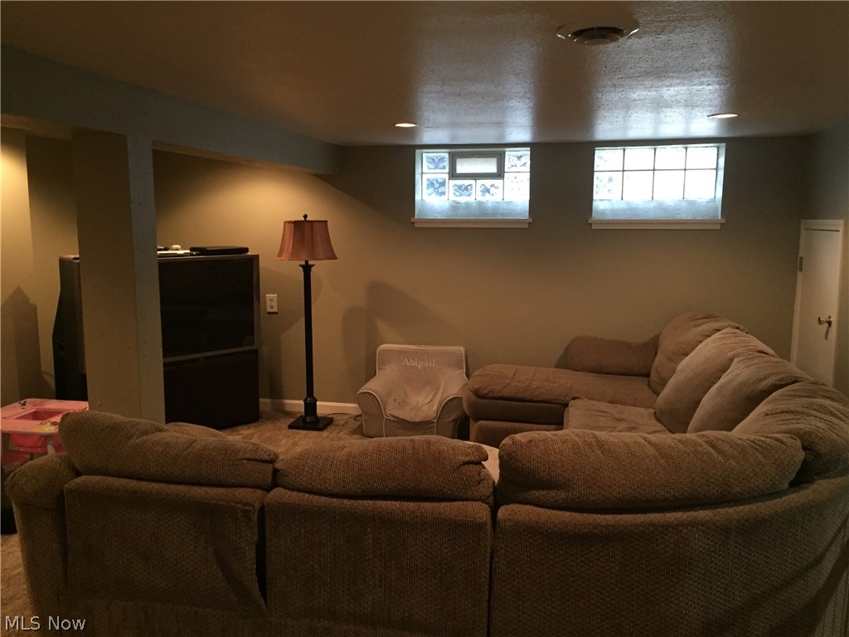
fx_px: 711
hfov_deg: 61.7
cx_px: 424
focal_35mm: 29
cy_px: 318
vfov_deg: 48.2
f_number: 2.2
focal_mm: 4.15
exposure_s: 1/17
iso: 250
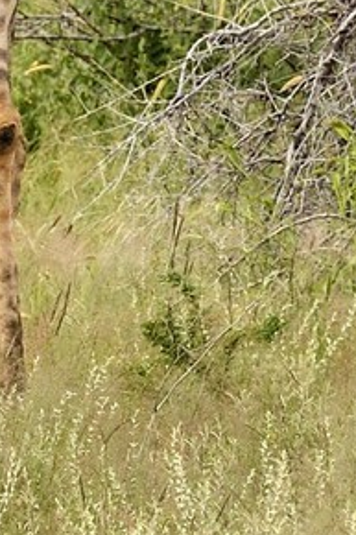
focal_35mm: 1544
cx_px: -861
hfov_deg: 0.9
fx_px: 22928
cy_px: -386
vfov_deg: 1.3
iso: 400
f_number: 8
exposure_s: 1/640
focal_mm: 280
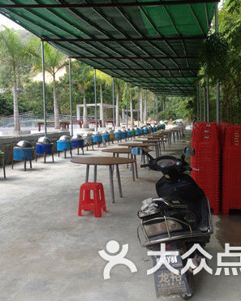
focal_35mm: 46
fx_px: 410
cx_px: 99
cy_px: 150
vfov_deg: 40.3
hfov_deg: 32.7
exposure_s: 1/397
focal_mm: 4.28
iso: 50
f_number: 2.4
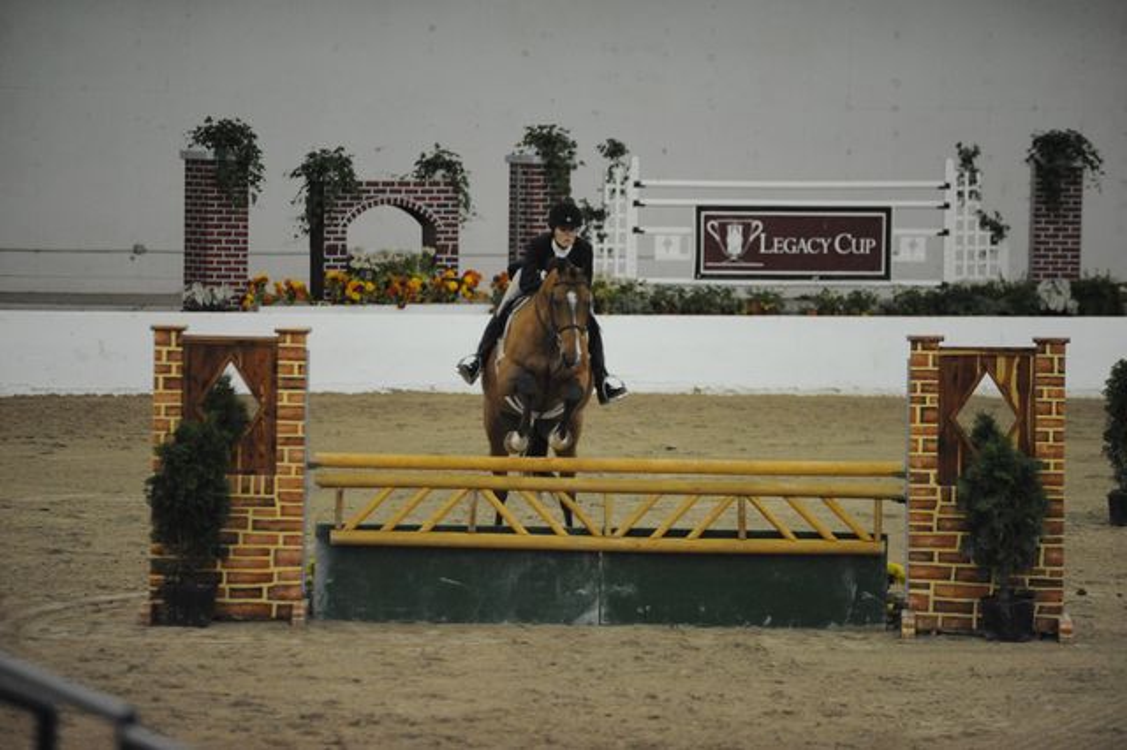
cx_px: 564
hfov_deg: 10.3
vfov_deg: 6.9
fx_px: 6258
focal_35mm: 200
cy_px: 375
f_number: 2.8
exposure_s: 1/400
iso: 6400
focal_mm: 200
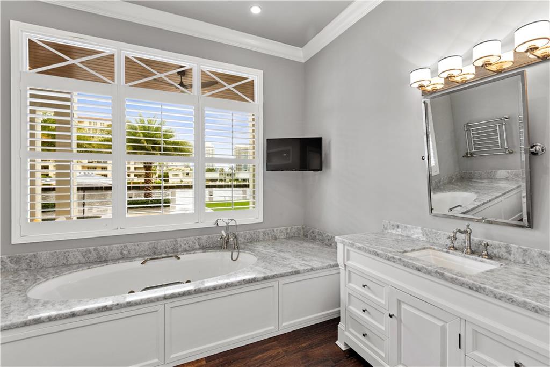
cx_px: 275
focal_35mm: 16
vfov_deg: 73.8
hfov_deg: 96.7
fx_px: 244
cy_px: 184
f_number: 8
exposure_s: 1/5
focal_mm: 16
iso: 250
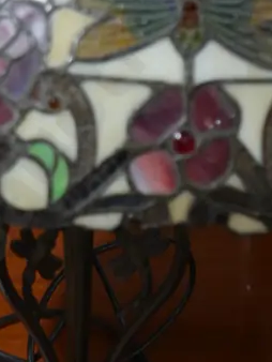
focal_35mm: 97
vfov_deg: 20.2
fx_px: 1015
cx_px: 52
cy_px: 150
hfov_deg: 15.2
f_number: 3.6
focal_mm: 16
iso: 320
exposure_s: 1/60
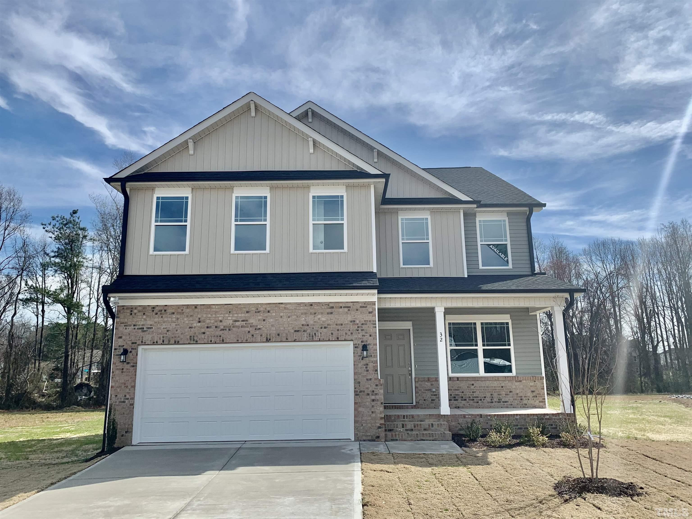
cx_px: 346
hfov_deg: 67.3
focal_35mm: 26
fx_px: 520
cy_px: 260
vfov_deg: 53.1
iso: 25
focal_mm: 4.25
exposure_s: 1/3650
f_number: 1.8
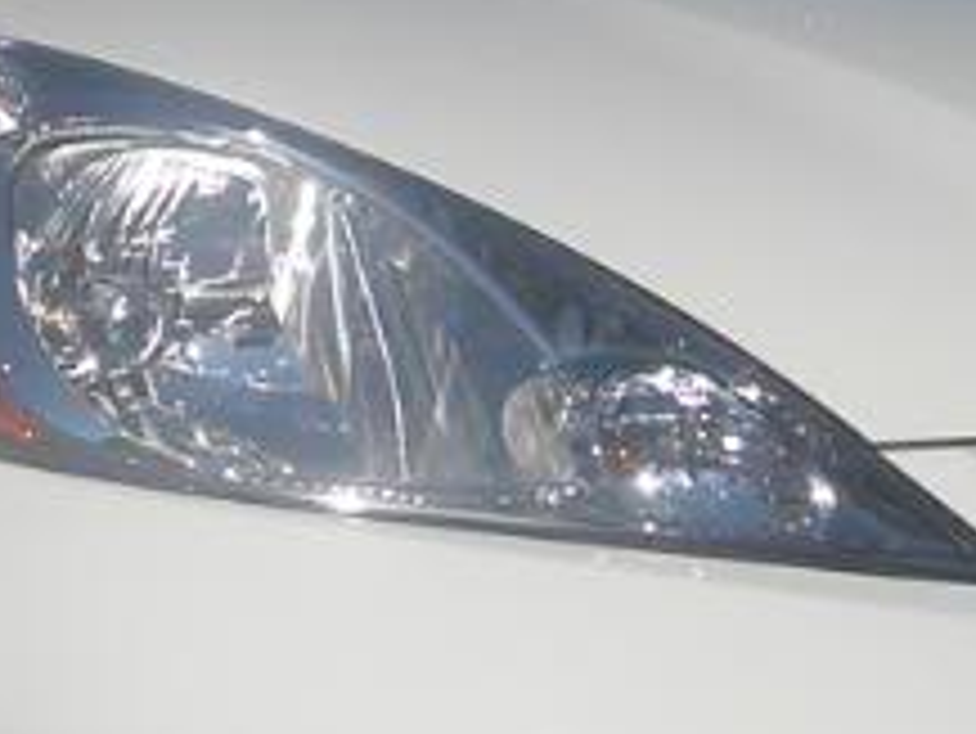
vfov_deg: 8.3
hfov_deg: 10.9
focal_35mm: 179
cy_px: 401
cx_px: -58
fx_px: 5050
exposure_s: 1/488
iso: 50
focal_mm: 6.3
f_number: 6.4
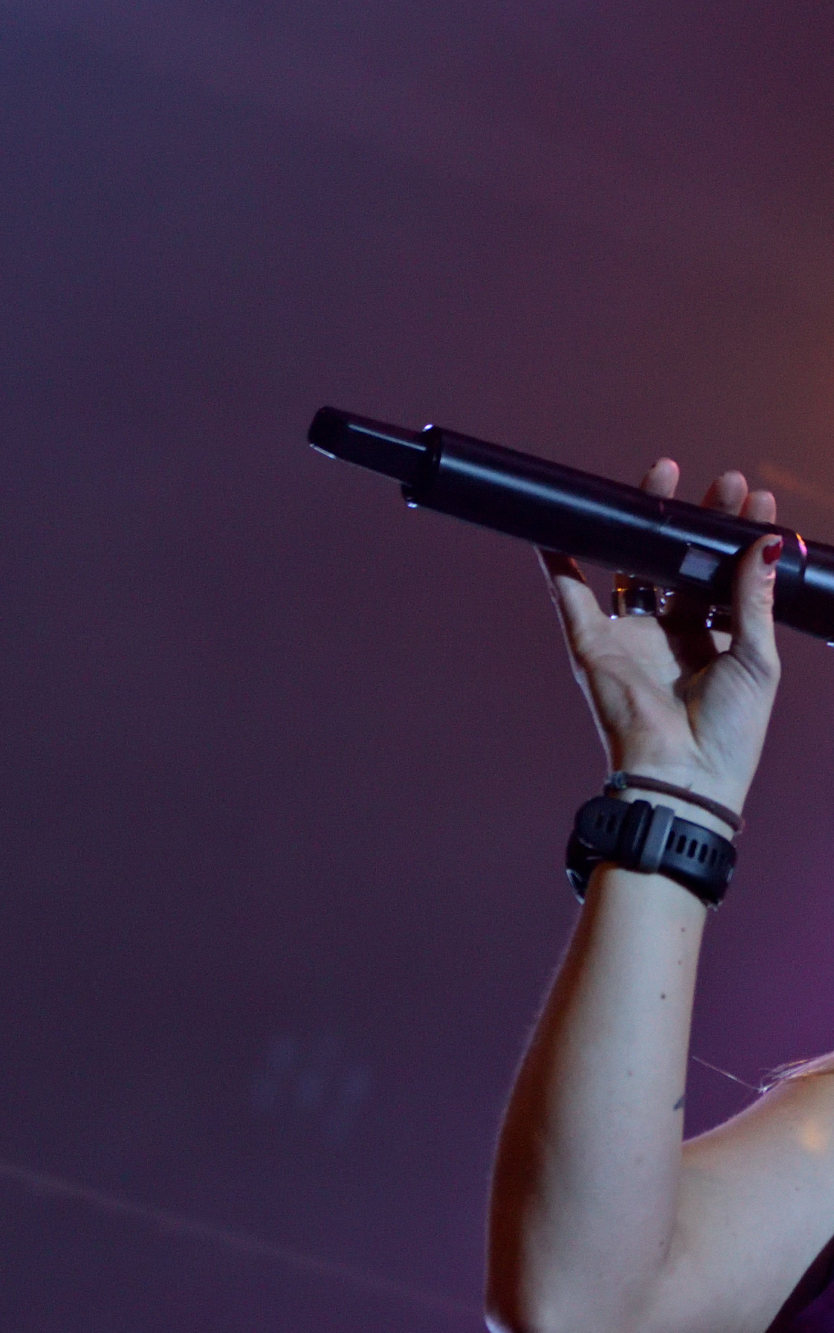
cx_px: 932
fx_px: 7636
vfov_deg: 10.0
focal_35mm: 210
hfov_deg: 6.2
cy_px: 695
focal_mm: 80
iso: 1000
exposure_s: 1/200
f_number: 5.6
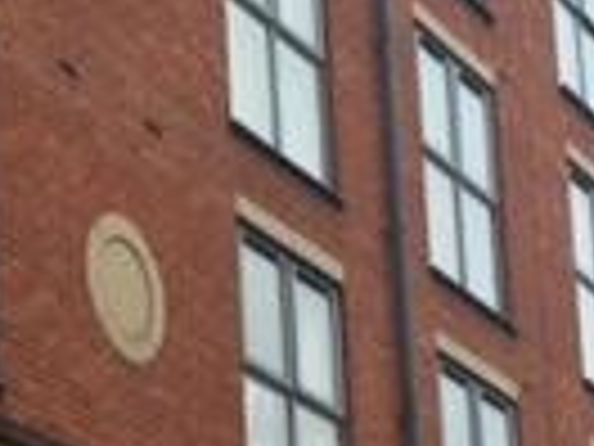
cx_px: -126
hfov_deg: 13.6
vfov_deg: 10.2
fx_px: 2420
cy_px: 631
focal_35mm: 141
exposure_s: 1/126
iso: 32
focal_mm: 4.15
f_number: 2.2
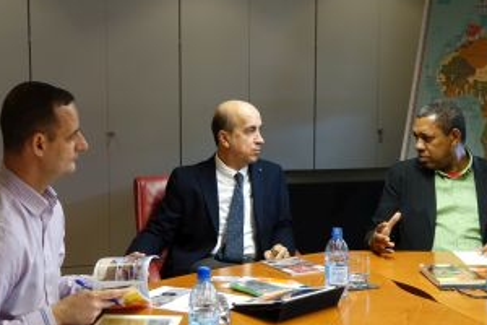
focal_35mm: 59
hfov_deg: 33.9
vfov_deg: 23.0
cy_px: 196
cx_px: 241
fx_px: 798
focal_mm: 16.76
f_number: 2.8
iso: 640
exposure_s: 1/50
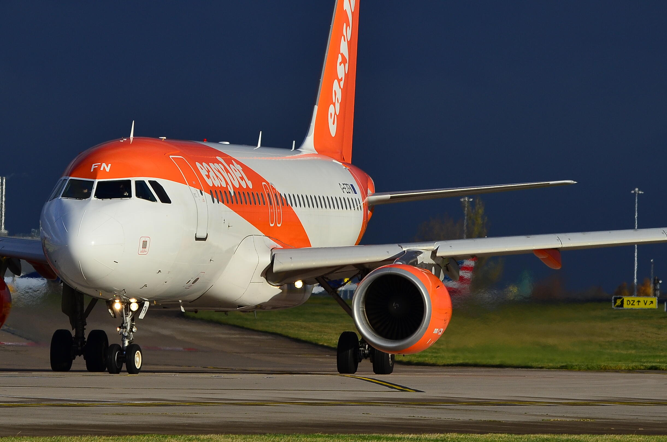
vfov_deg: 3.0
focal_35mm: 454
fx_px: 8395
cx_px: 278
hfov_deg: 4.5
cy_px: 175
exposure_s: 1/2500
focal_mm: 200
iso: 200
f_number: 6.3
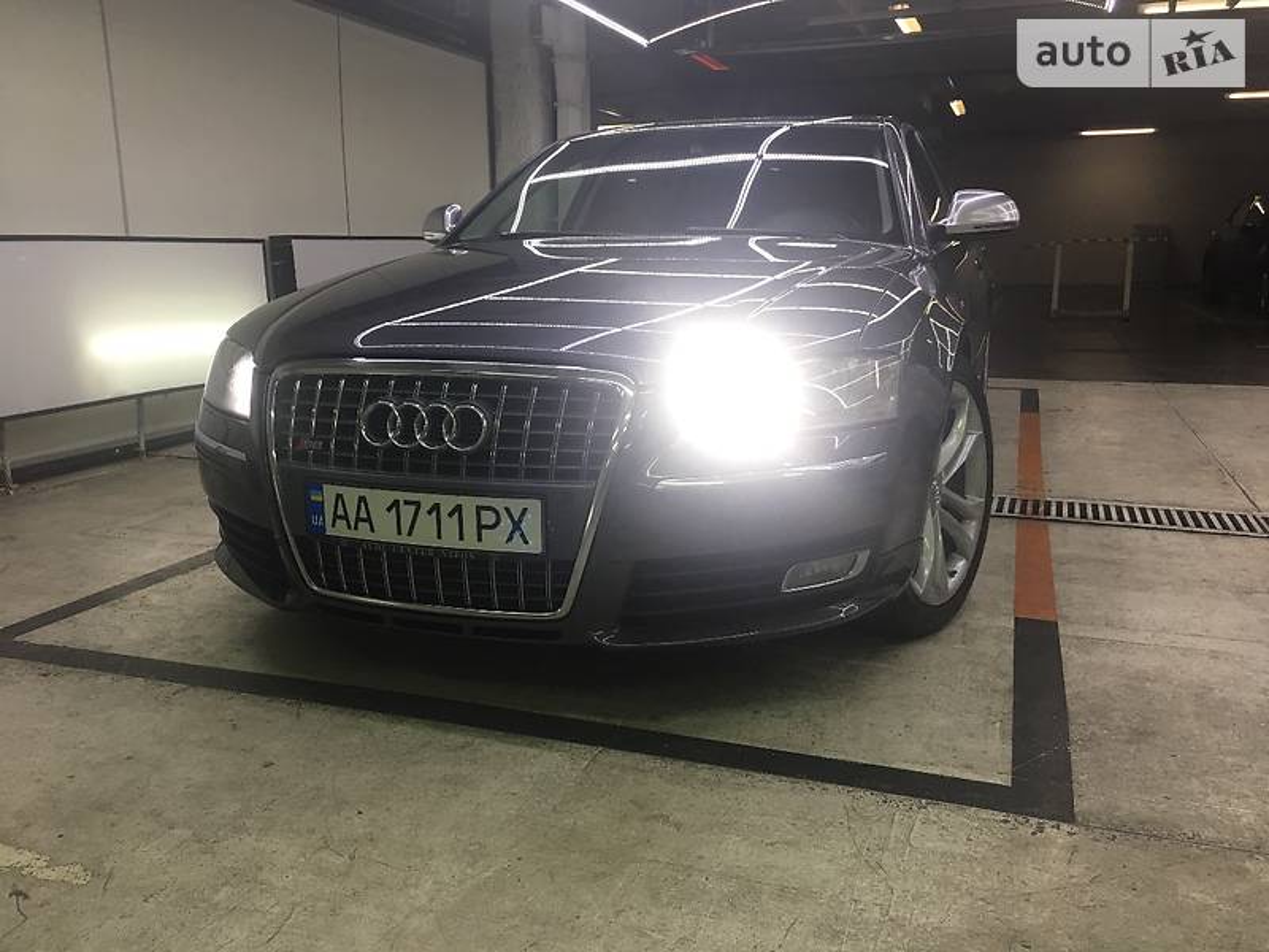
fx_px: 1063
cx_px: 634
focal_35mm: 29
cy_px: 476
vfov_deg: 48.2
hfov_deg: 61.7
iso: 40
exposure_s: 1/33
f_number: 2.2
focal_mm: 4.2
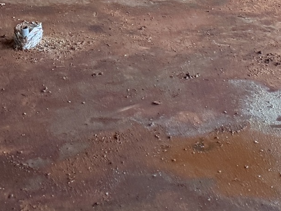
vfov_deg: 10.6
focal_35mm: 121
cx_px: 94
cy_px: -287
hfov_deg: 16.2
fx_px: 982
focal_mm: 6.76
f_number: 1.78
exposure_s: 1/60
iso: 400
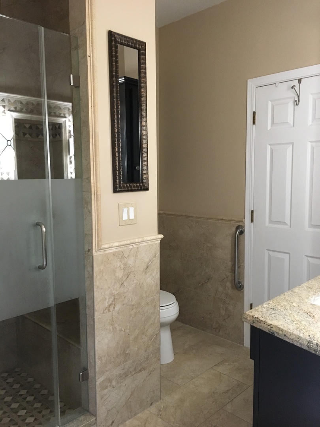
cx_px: 160
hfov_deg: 48.2
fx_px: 357
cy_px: 214
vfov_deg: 61.7
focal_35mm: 29
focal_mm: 4.15
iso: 160
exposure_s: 1/30
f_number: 2.2
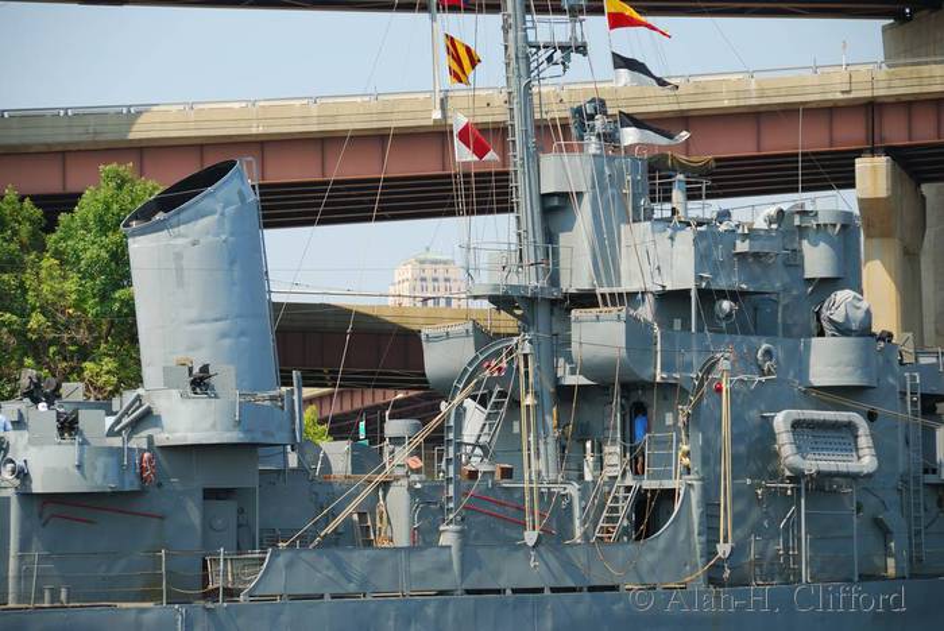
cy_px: 316
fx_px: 4133
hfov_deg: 13.0
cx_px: 472
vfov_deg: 8.7
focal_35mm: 158
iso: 100
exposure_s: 1/250
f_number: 5.6
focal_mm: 105
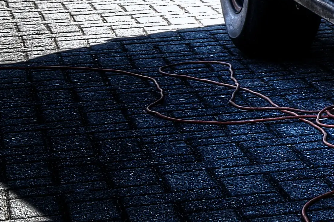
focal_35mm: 176
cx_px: 782
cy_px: -114
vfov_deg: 7.6
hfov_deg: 10.3
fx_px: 1632
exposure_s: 1/1000
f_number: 4
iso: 100
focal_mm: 24
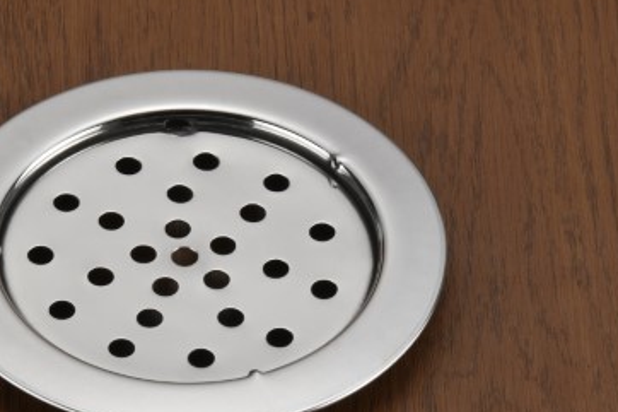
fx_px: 5971
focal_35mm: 348
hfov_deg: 5.9
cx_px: 171
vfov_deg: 3.9
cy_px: 244
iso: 200
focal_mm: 105
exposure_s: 1/50
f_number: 20
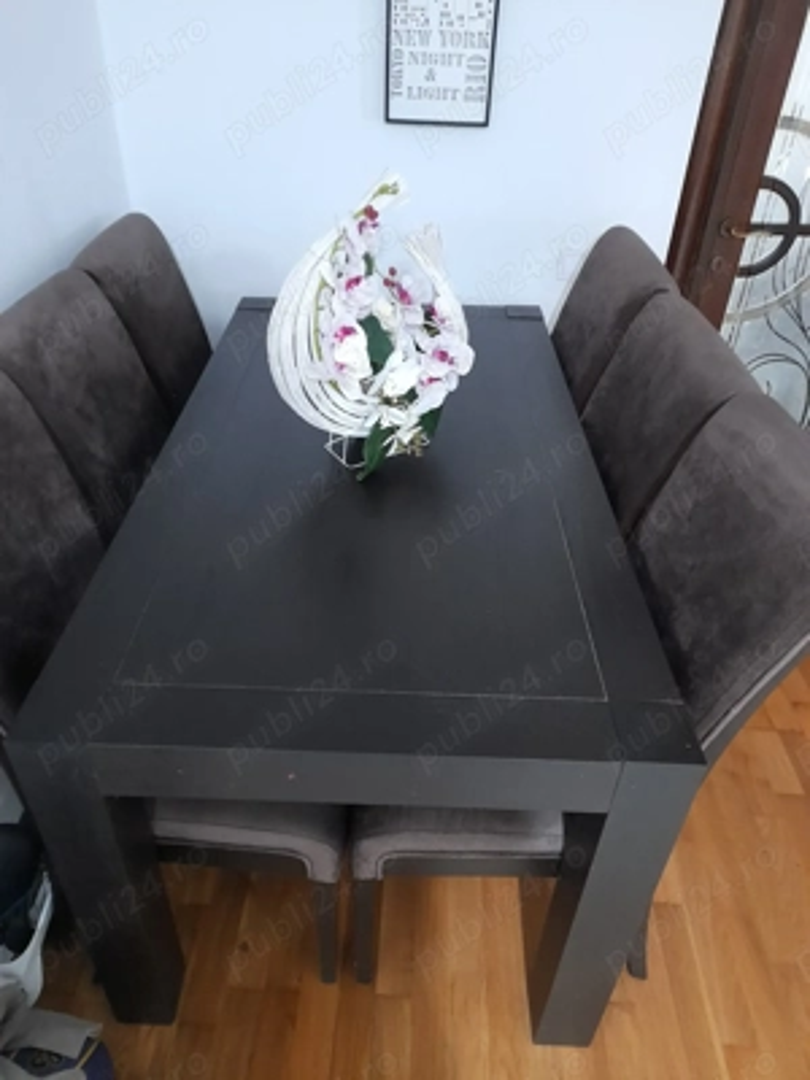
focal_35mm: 25
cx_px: 405
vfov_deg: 69.4
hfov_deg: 54.9
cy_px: 540
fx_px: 780
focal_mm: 4.6
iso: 640
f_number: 2
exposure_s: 1/25
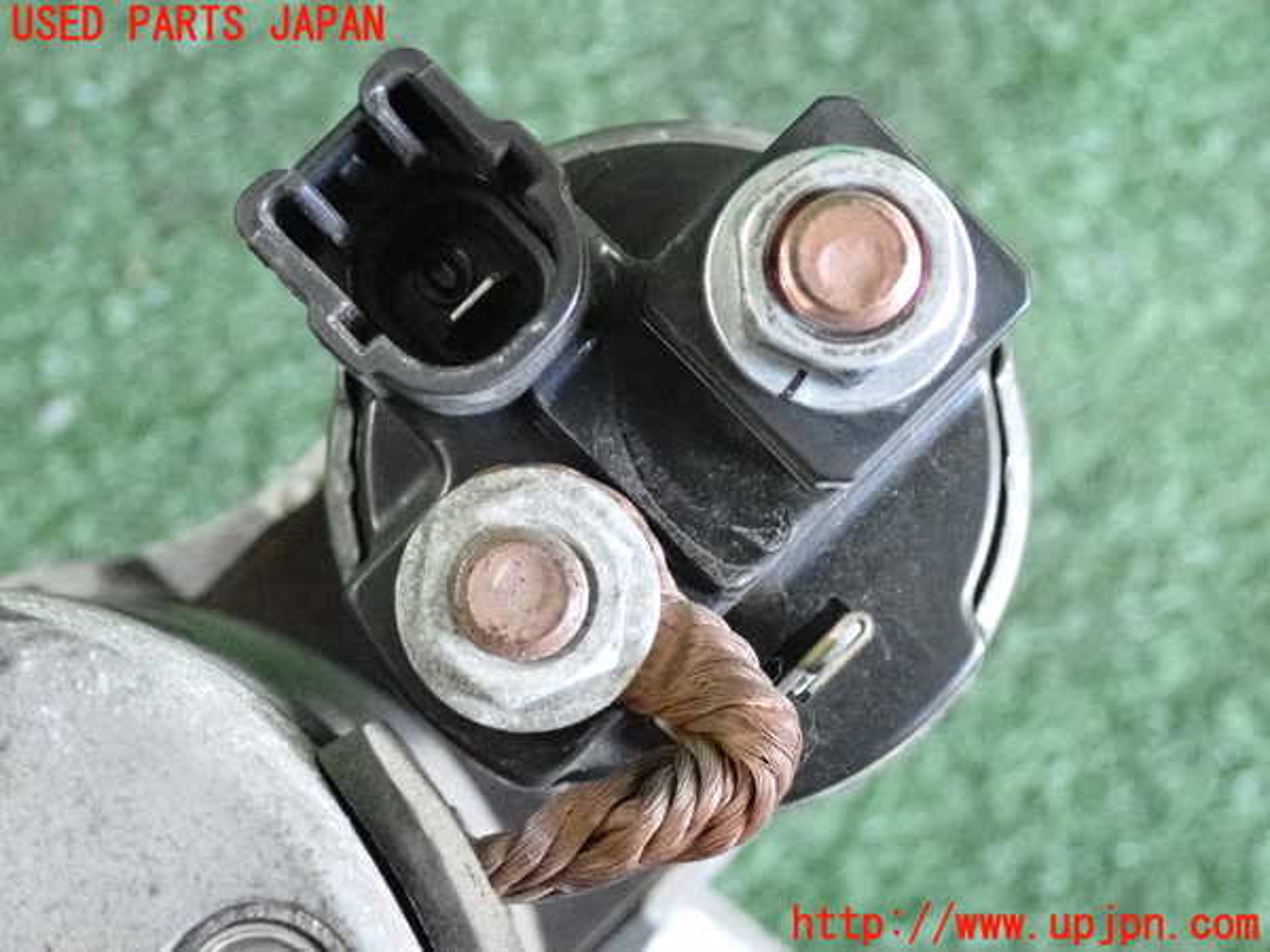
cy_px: 476
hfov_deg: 25.3
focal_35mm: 77
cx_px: 635
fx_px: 2825
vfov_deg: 19.1
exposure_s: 1/125
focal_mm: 13.65
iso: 5000
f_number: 4.1
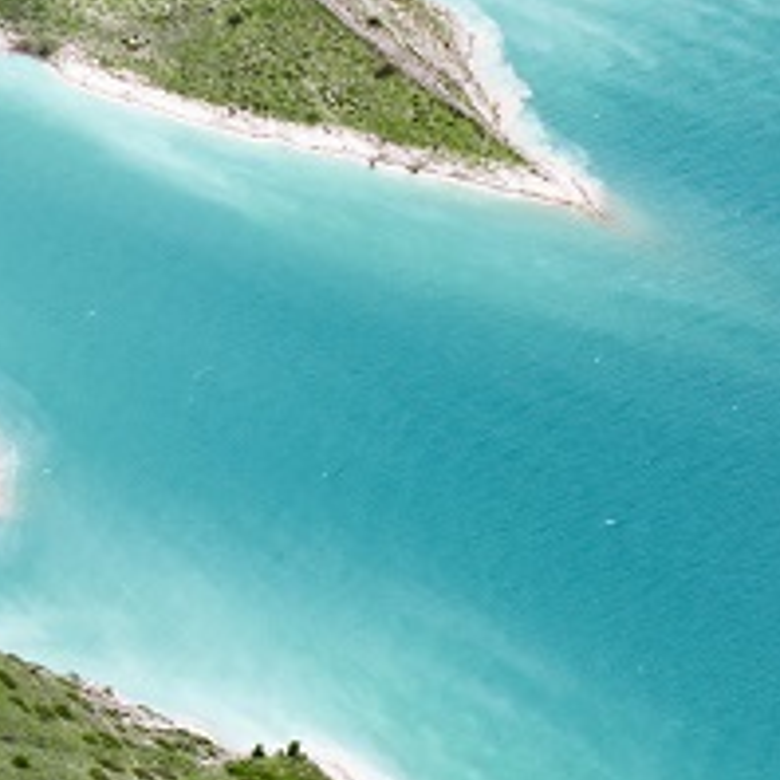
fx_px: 4767
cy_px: 49
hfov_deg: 9.2
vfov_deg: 9.3
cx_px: -142
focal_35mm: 187
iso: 100
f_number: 2.8
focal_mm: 19.35
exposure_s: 1/500
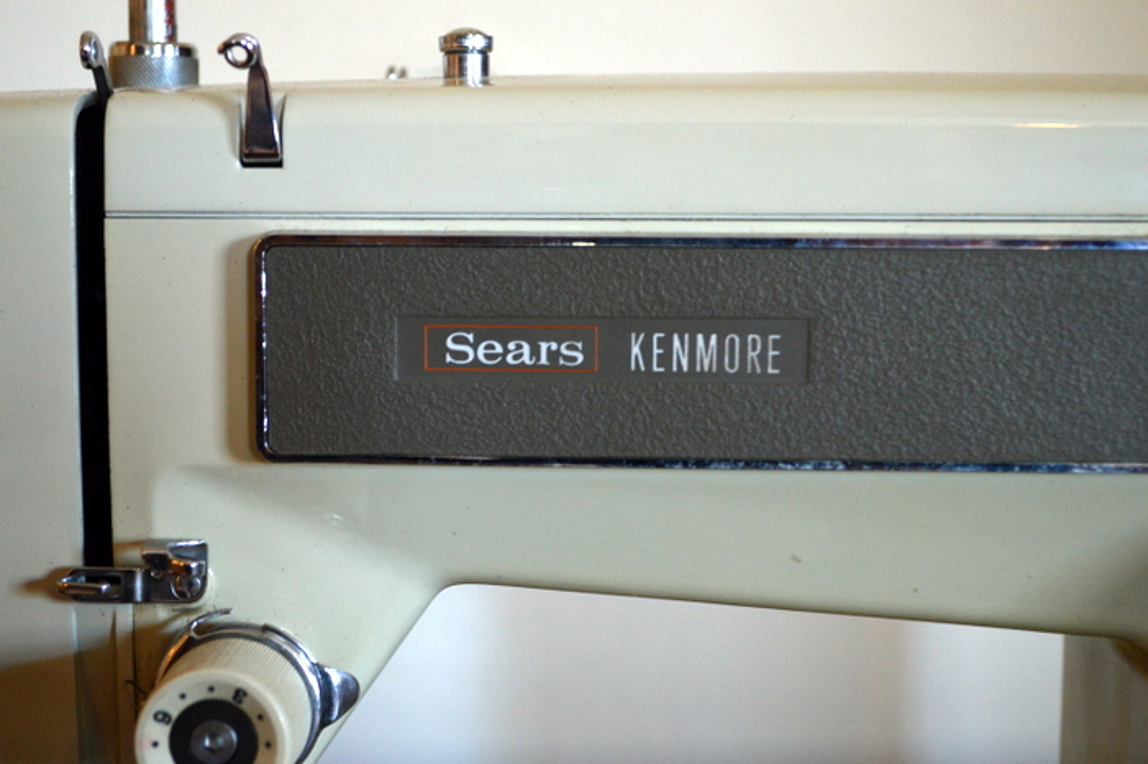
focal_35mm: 60
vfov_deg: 22.6
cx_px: 574
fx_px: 1912
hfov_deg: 33.4
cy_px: 382
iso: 900
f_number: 5.3
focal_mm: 40
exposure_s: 1/15
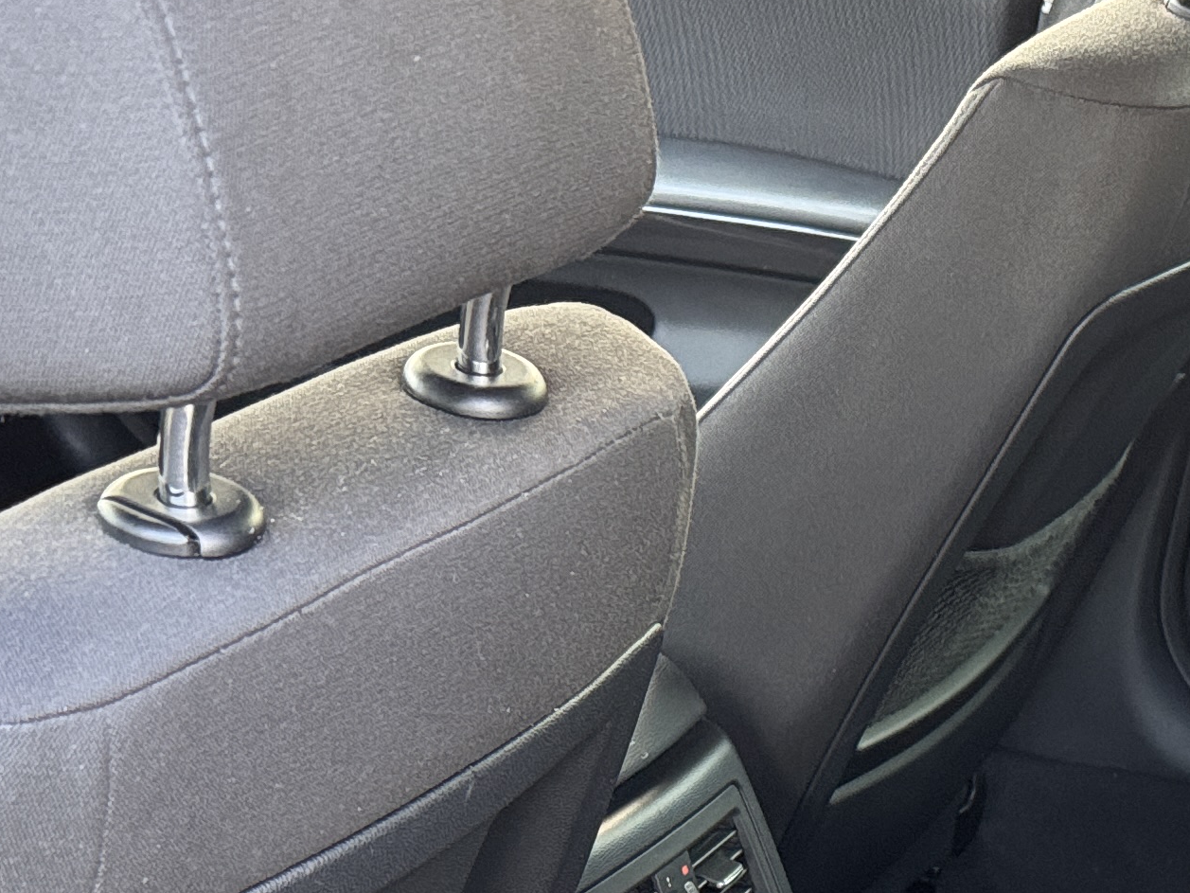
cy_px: 1343
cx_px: 1066
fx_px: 2647
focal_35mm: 77
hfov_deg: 24.6
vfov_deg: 17.2
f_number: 1.78
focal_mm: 6.76
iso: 400
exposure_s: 1/60
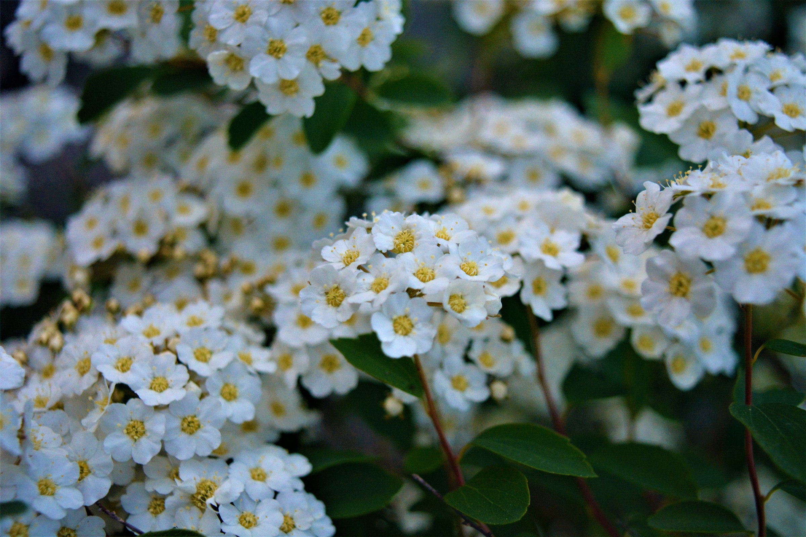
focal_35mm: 52
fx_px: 1175
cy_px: 268
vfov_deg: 25.8
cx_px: 403
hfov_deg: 37.9
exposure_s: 1/160
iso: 1600
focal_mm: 35
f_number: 4.5
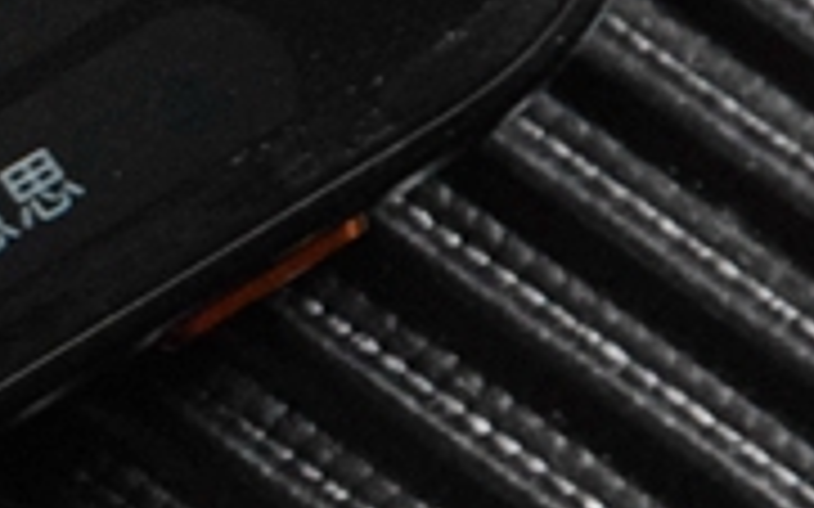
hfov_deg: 2.3
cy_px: 303
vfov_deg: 1.4
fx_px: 20090
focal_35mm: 906
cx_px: -818
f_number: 5.6
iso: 3600
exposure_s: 1/125
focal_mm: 105
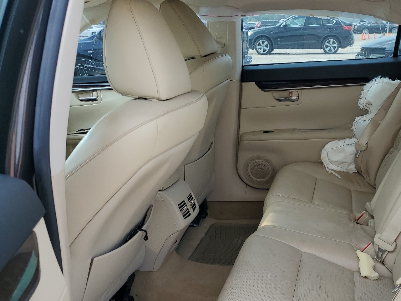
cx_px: 284
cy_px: 197
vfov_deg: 38.3
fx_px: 429
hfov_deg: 48.8
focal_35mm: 37
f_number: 1.5
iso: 50
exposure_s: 1/556
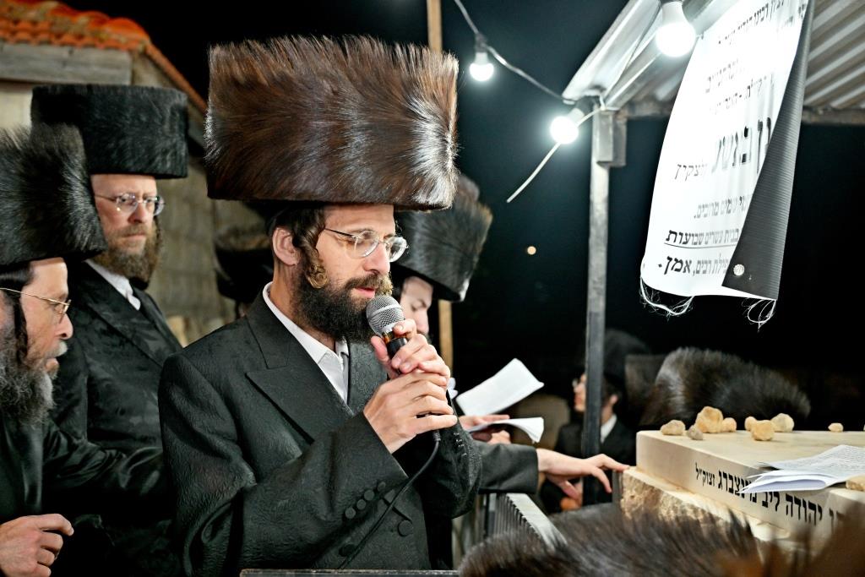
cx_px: 432
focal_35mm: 46
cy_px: 288
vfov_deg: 29.3
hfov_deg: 42.7
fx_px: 1105
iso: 640
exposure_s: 1/125
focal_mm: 46
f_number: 4
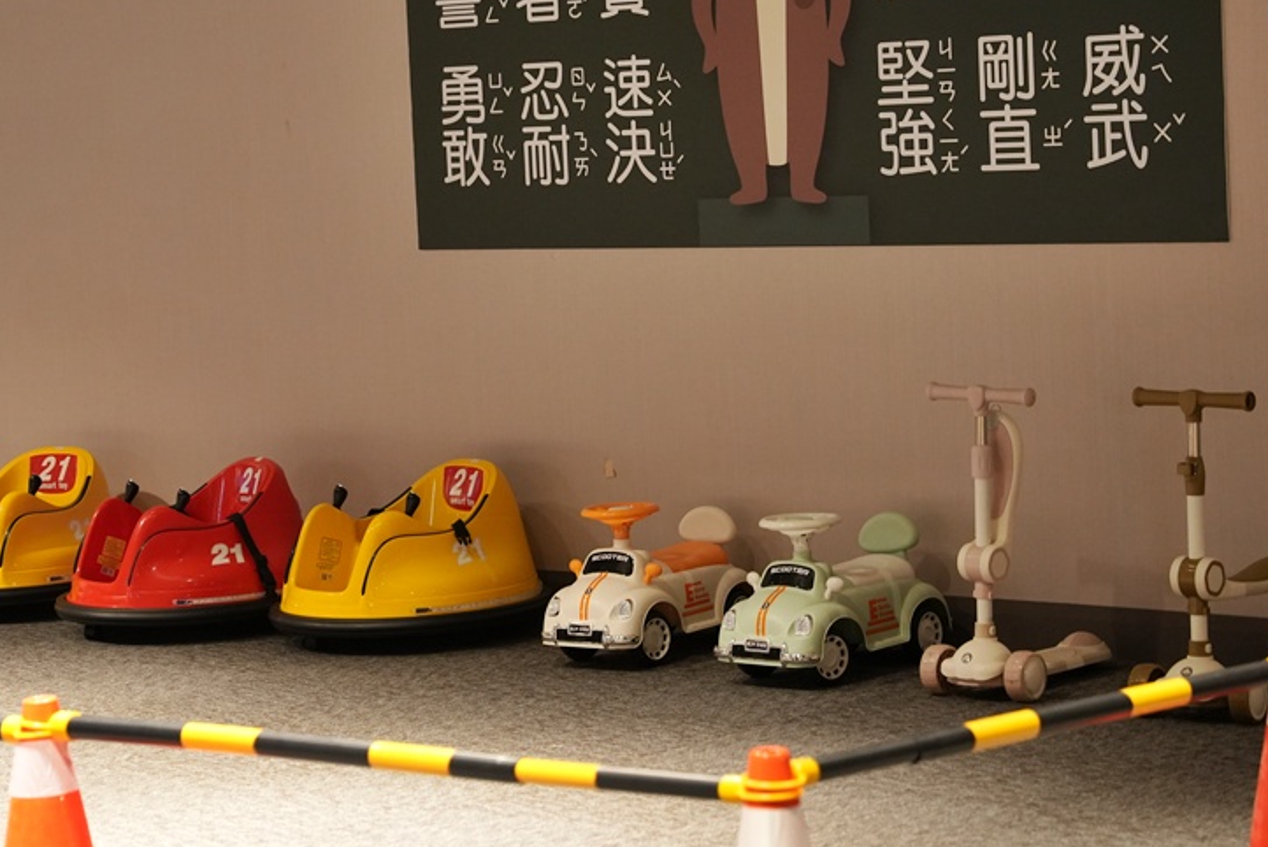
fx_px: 3377
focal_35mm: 96
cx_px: 450
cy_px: 301
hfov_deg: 21.2
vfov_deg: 14.3
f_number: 3.2
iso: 2500
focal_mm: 67.6
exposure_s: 1/100
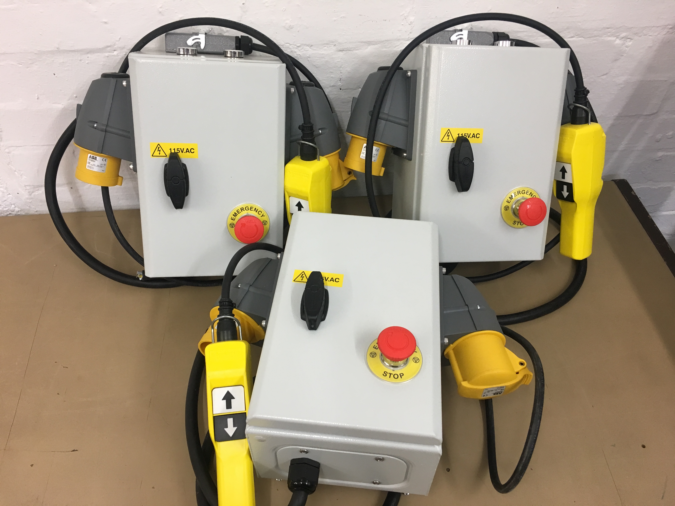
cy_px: 253
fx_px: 565
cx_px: 338
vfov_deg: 48.2
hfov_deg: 61.7
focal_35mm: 29
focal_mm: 4.15
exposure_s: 1/33
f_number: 2.2
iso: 64
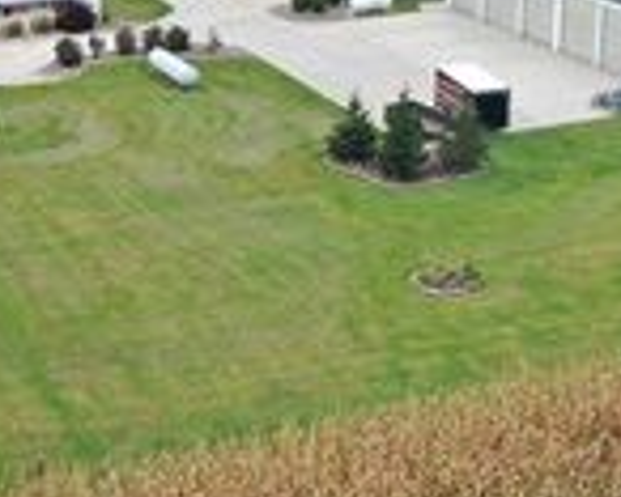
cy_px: 70
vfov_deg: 16.9
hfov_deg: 21.1
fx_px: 1655
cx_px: 157
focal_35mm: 90
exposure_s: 1/100
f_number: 4
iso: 100
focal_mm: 10.26
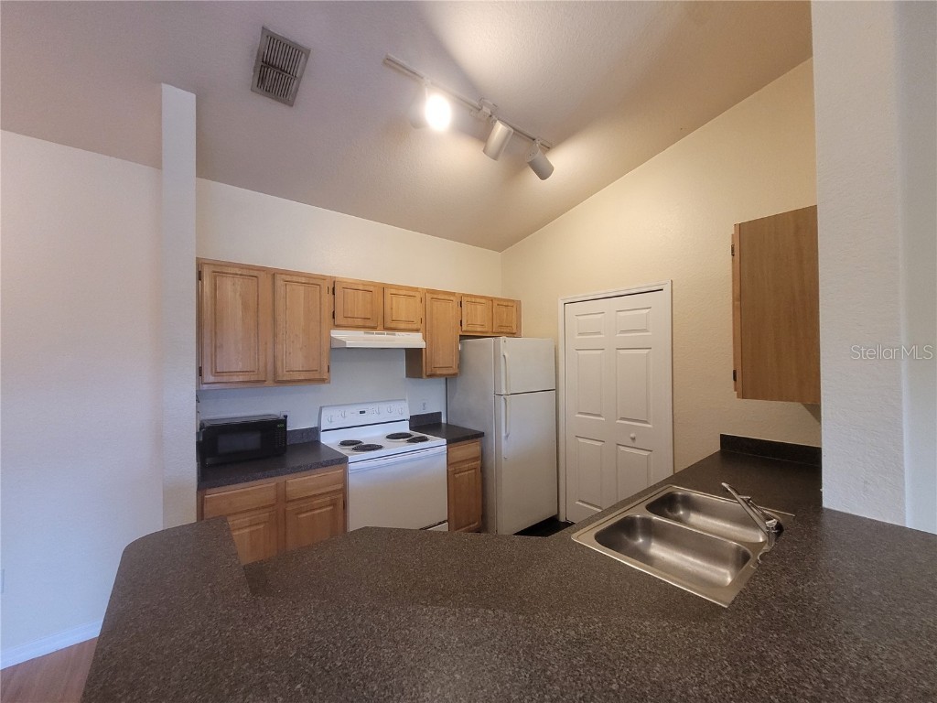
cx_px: 468
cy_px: 352
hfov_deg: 106.2
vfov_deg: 89.9
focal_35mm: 13
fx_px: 352
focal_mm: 1.74
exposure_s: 1/60
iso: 320
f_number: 2.2
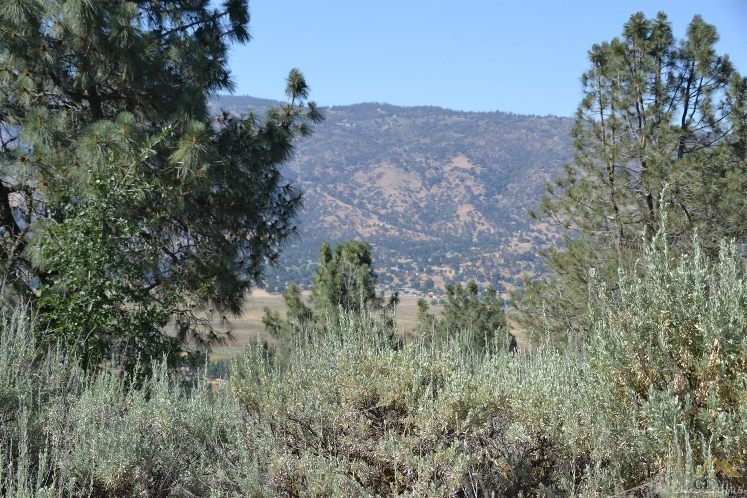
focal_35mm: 57
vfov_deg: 23.8
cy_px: 249
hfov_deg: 35.1
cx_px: 374
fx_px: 1183
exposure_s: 1/250
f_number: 8
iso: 100
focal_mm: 38
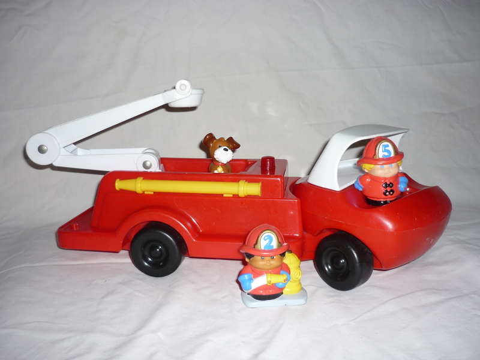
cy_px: 180
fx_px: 458
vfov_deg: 42.9
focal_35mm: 33
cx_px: 240
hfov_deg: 55.4
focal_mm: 5.5
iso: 100
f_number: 2.8
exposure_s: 1/30
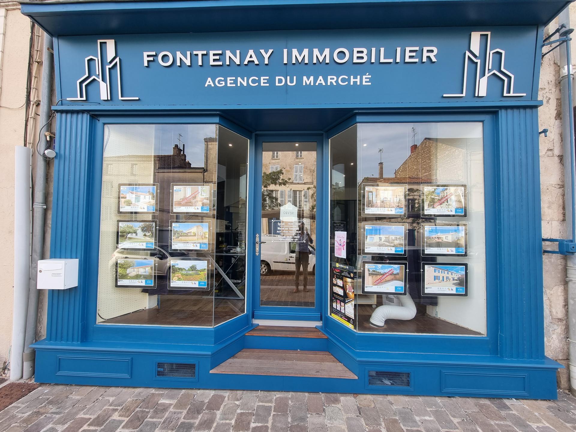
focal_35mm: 13
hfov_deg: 106.2
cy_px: 216
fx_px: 216
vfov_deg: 89.9
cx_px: 288
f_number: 2.2
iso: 50
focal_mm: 2.2
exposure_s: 1/146
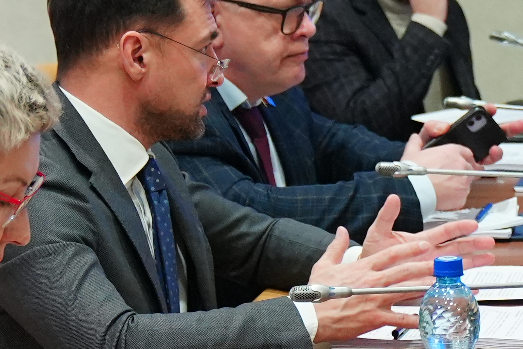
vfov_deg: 6.8
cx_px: 803
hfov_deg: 9.9
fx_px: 2934
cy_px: 372
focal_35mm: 202
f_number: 3.2
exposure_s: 1/125
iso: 2500
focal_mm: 40
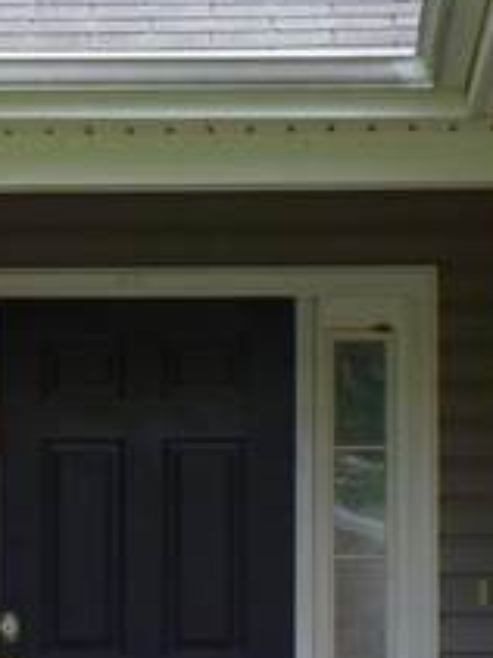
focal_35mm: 210
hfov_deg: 7.0
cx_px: -16
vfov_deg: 9.4
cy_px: 638
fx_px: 3992
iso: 400
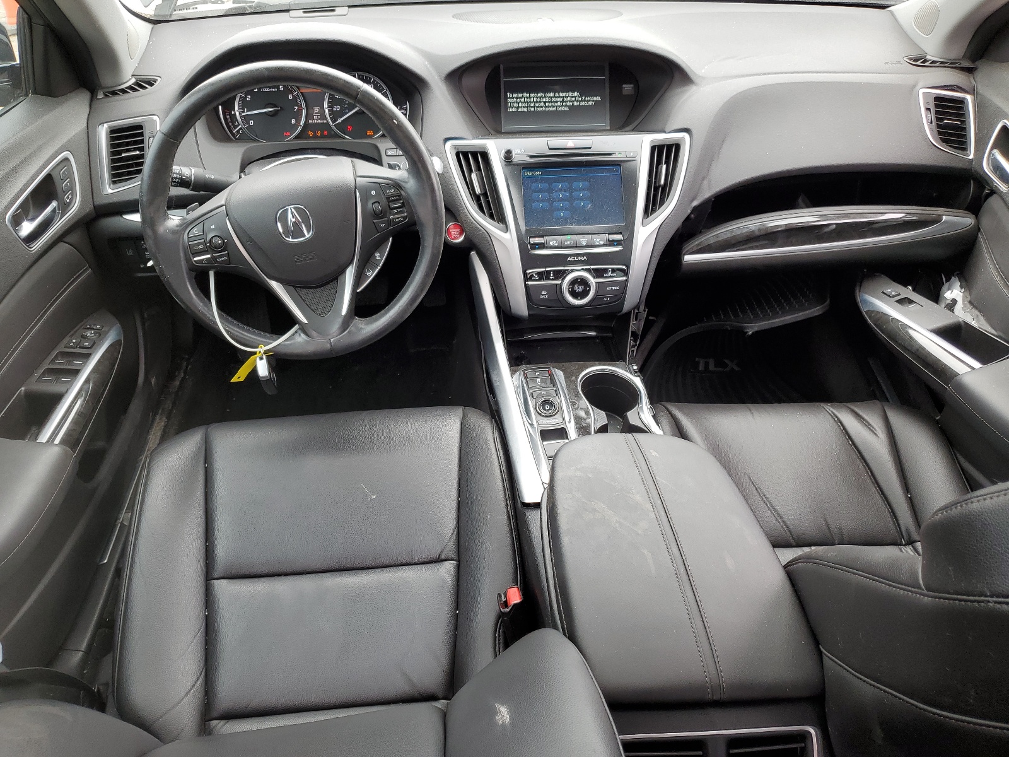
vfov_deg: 53.1
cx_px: 504
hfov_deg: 67.3
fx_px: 758
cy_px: 378
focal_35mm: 26
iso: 50
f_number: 1.5
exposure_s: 1/130
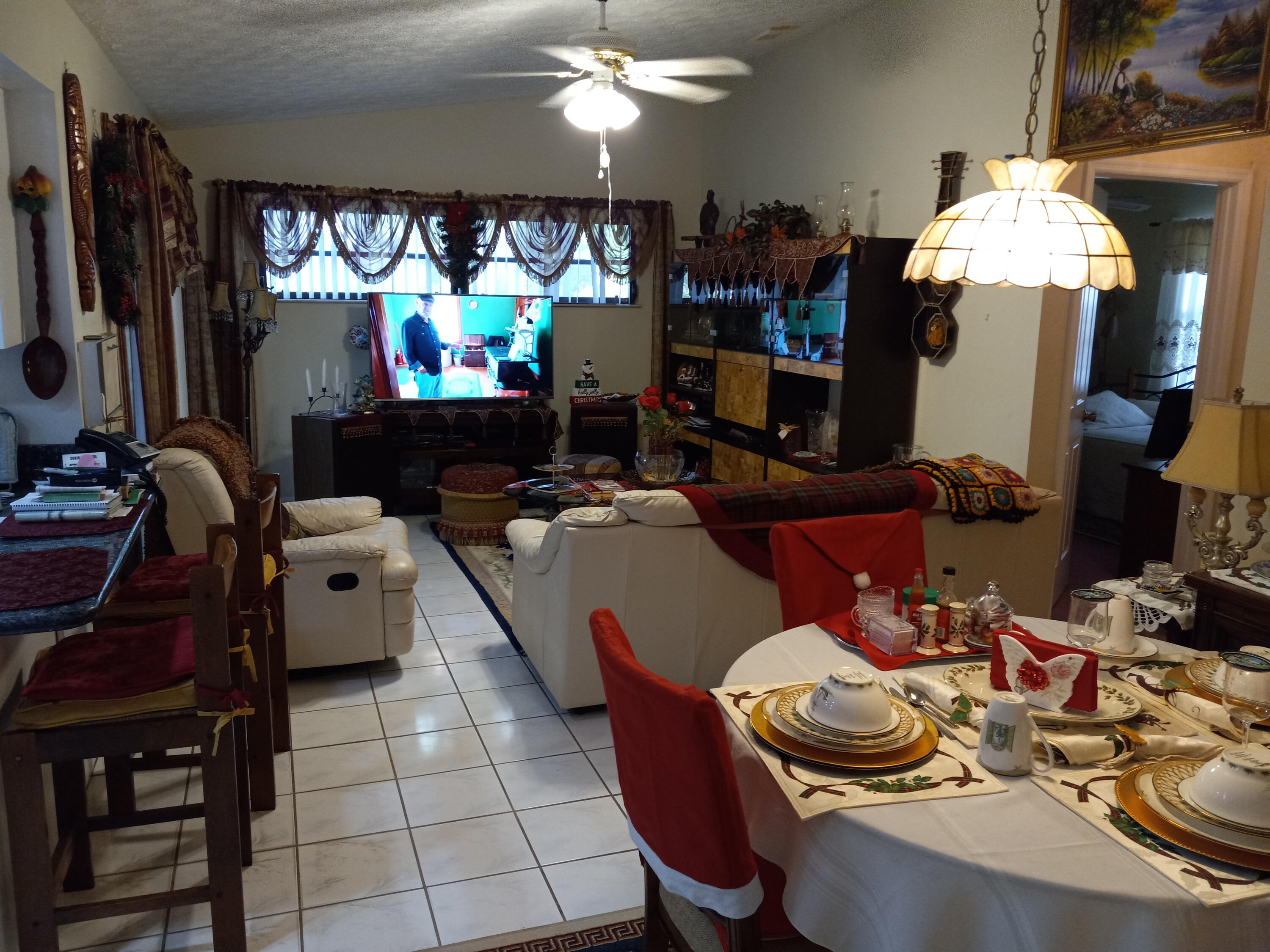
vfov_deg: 51.4
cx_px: 635
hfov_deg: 65.3
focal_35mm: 27
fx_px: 991
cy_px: 476
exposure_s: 1/60
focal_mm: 3.94
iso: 200
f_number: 1.8
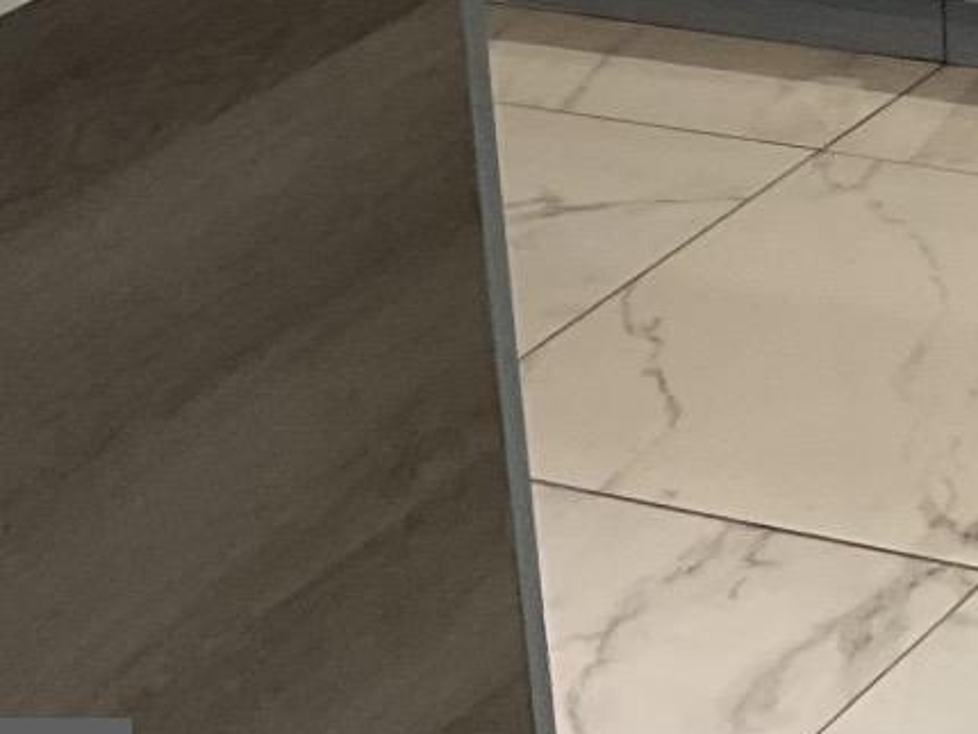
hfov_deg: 12.7
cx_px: 1892
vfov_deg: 9.8
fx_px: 3901
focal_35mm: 138
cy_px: -841
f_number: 1.8
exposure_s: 1/60
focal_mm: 3
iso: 40
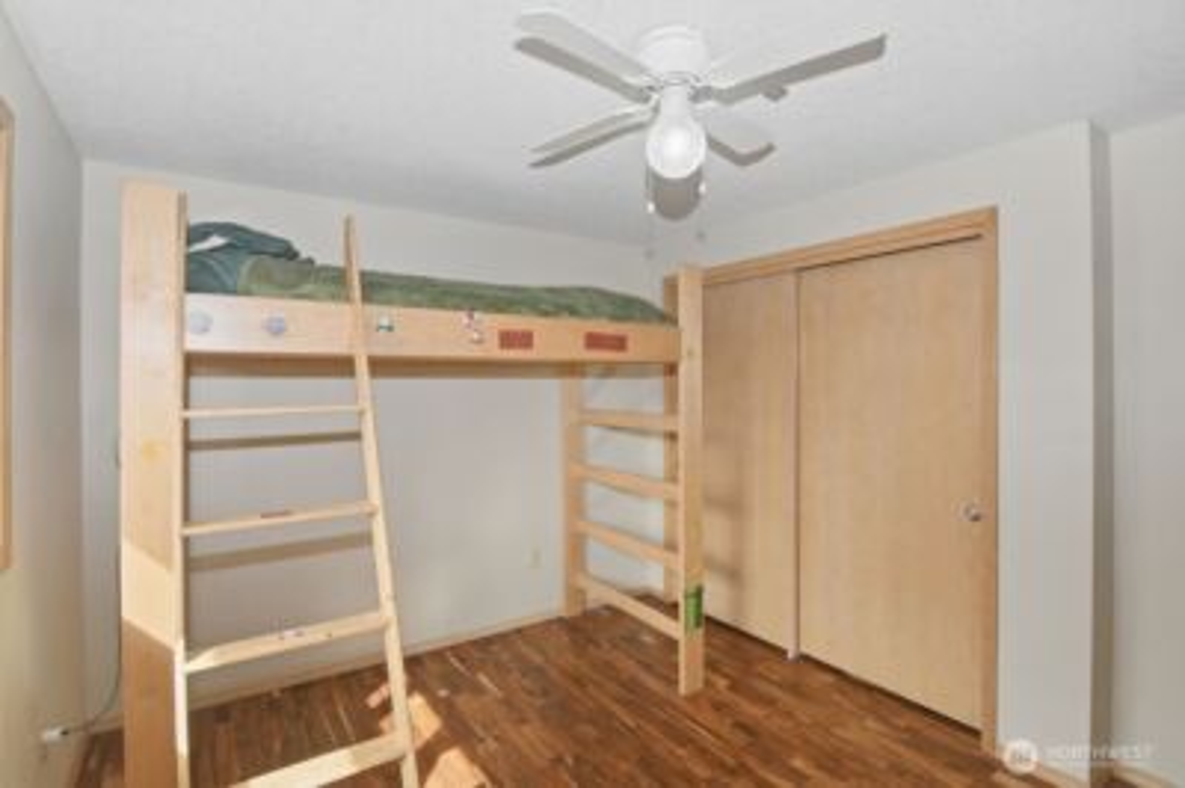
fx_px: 526
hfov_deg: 96.8
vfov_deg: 73.6
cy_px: 394
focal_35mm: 16
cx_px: 592
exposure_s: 1/10
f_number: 10
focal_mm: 11
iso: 320
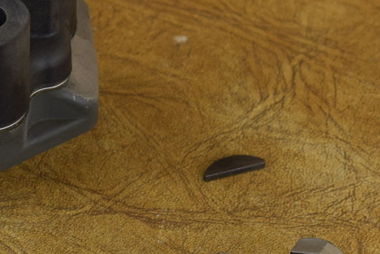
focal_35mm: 279
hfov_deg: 7.3
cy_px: 208
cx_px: 4
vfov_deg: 4.9
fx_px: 2948
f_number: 8
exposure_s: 1/125
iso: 400
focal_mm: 52
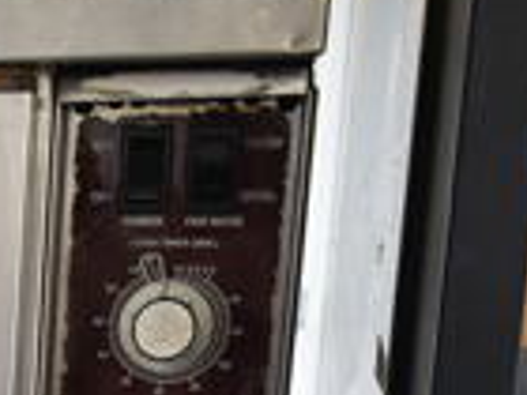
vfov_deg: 12.3
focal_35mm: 113
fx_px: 1720
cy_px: 651
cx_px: -471
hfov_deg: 14.8
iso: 180
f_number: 3.5
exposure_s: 1/30
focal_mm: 18
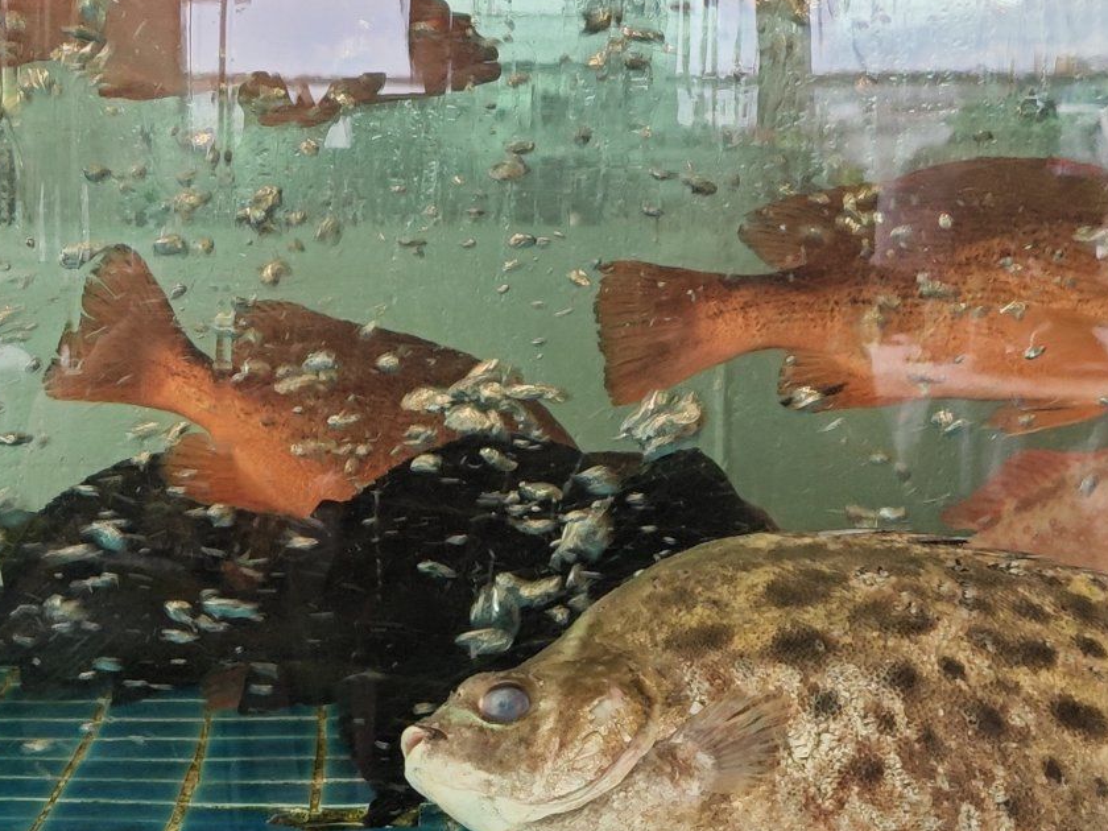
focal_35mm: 78
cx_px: 181
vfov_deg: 18.9
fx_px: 2497
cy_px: 359
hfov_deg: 24.5
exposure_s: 1/100
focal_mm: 5.84
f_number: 1.6
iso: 50
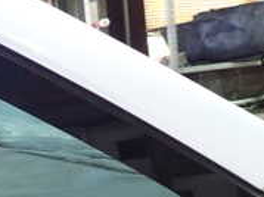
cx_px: 32
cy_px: 175
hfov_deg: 22.8
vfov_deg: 17.3
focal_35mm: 84
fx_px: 640
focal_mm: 4.5
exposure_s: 1/30
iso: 200
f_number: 2
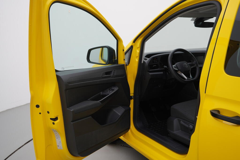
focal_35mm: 36
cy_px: 80
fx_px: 240
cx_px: 120
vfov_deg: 36.9
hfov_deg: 53.1
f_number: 4
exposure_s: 1/80
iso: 125
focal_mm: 24
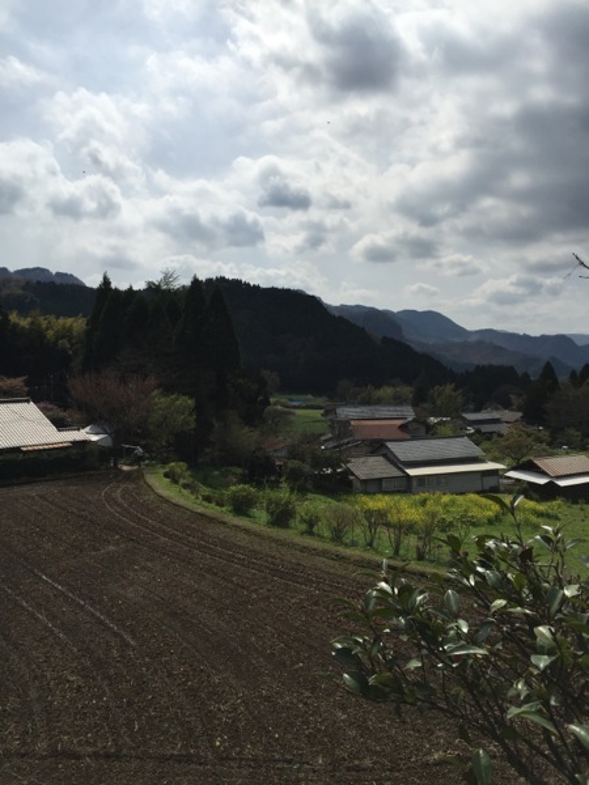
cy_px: 392
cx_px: 294
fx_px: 658
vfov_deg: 61.7
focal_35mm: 29
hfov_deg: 48.2
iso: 32
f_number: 2.2
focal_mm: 4.15
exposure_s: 1/4405
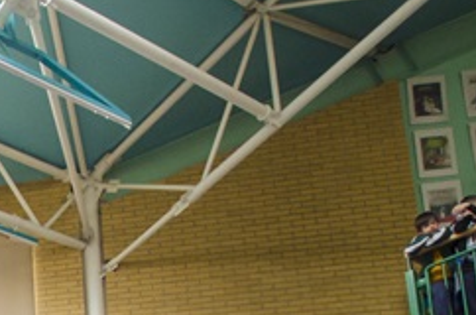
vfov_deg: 18.3
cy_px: 526
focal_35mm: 62
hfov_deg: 27.1
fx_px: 818
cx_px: -146
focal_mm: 10
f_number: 3.5
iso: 1600
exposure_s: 1/250
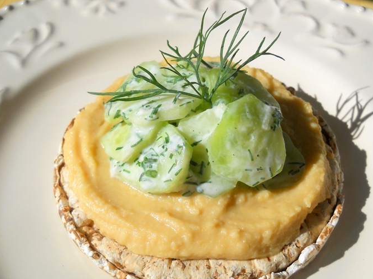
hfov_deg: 40.4
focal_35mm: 47
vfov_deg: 30.8
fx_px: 506
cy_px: 151
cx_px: 203
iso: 80
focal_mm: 6.72
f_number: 5.5
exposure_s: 1/500
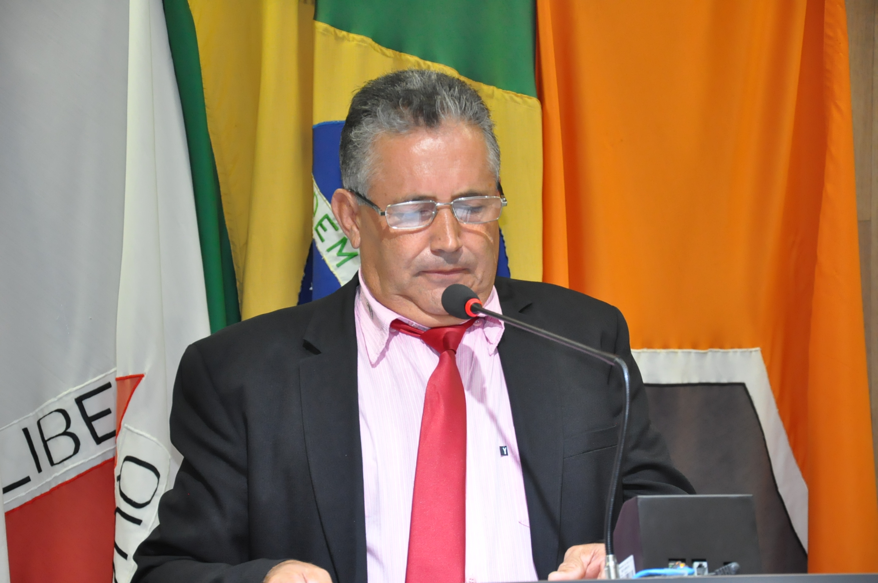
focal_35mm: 120
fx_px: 2923
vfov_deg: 11.4
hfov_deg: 17.1
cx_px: 439
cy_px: 292
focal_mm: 80
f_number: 5.3
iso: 2000
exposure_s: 1/80
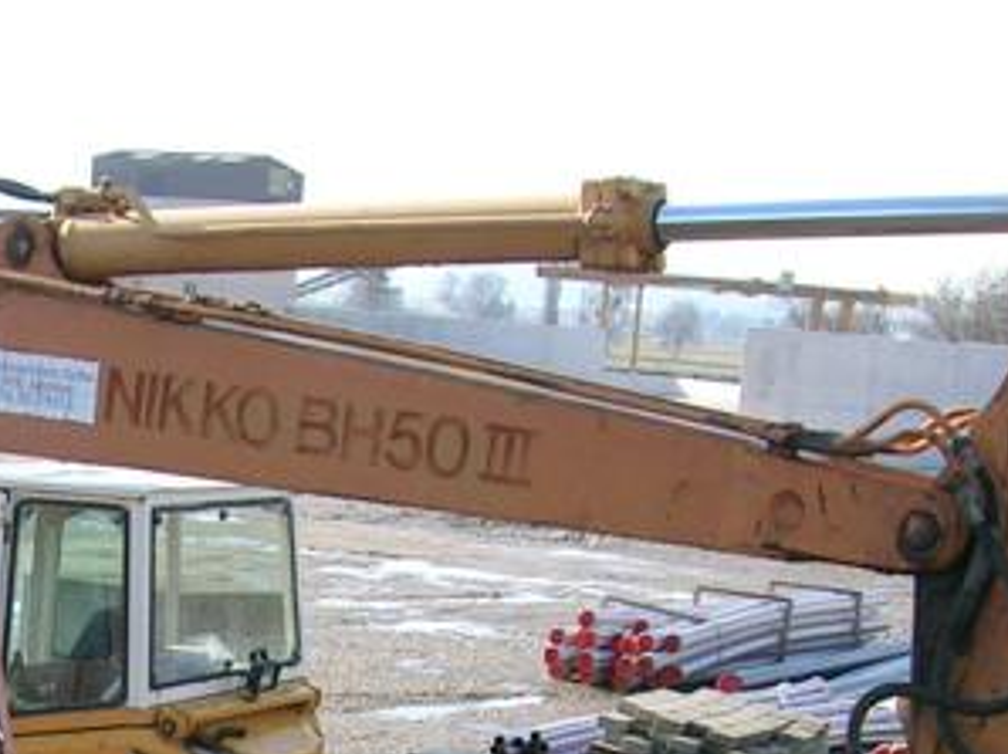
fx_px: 2735
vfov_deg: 15.0
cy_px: 967
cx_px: 71
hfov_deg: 20.4
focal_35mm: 94
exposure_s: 1/158
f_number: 4.8
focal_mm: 5.4
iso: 50
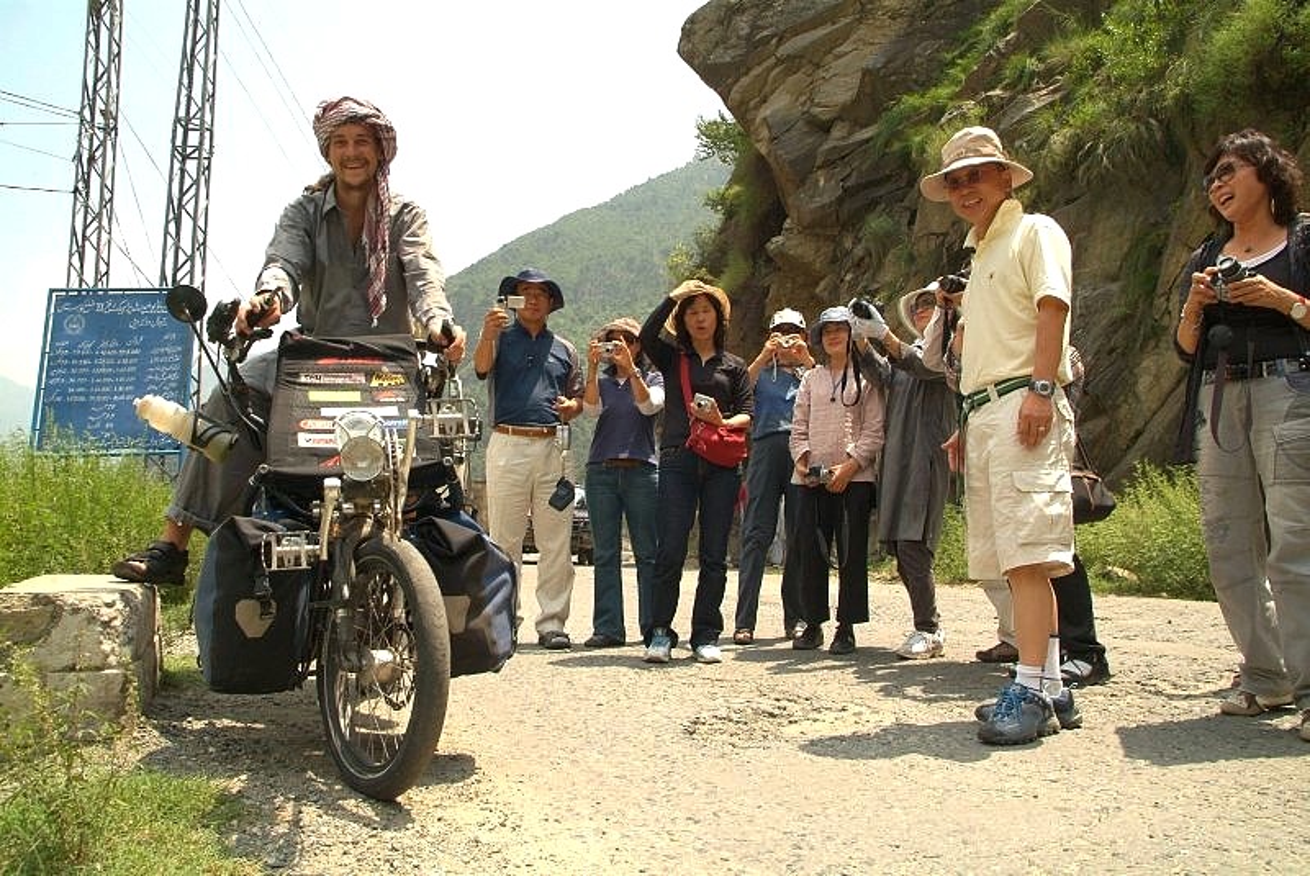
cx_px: 655
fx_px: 983
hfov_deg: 67.3
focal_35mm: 27
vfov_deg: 48.0
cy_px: 438
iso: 400
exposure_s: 1/350
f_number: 9.5
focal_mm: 18
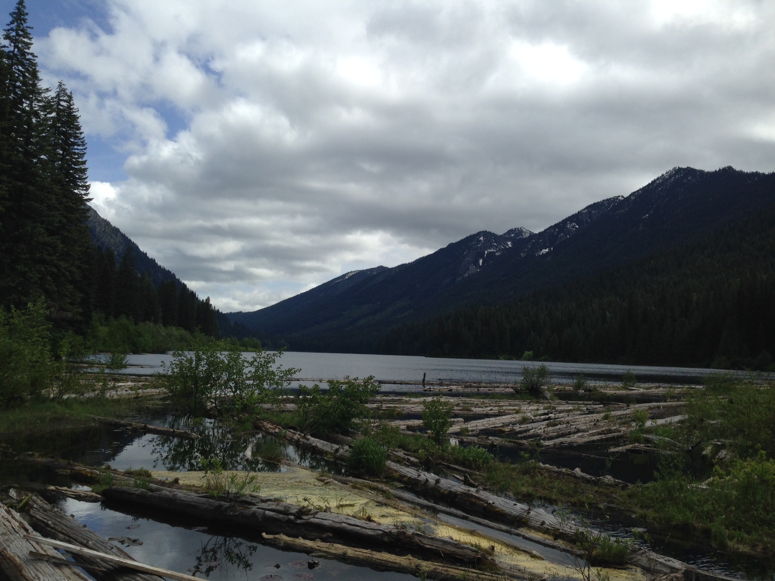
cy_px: 290
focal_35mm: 33
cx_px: 388
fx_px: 739
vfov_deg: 42.9
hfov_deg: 55.4
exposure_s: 1/2358
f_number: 2.4
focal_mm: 4.12
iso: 50
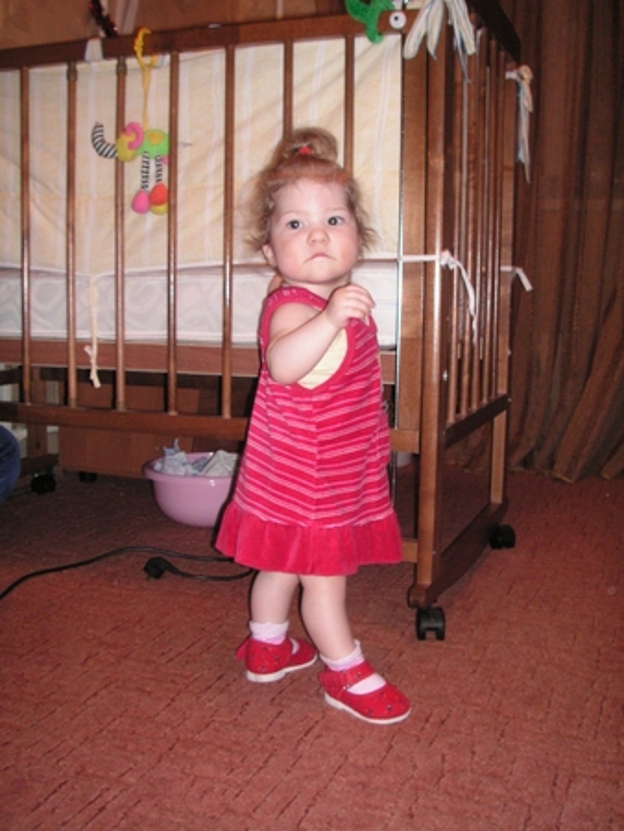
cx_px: 312
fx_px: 912
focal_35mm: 38
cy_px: 416
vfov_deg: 49.0
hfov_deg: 37.8
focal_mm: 6.3
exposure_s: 1/45
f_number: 3.3
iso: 160
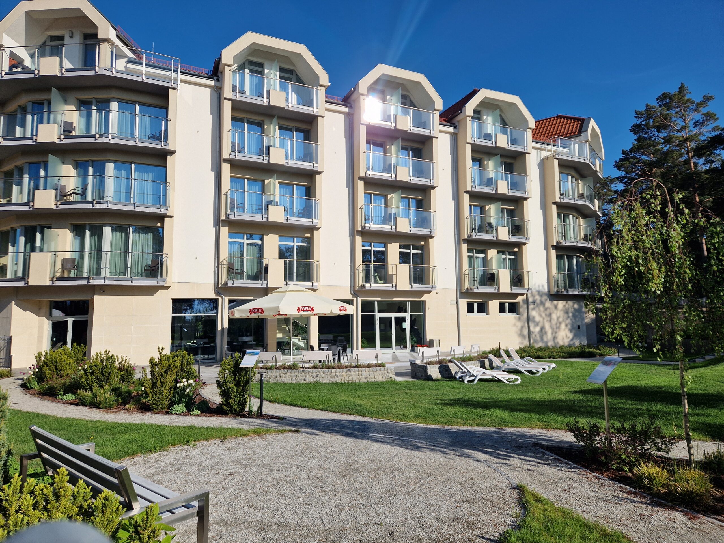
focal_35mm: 23
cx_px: 362
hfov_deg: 73.9
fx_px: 481
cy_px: 272
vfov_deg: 58.9
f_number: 1.8
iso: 50
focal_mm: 5.4
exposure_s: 1/3000
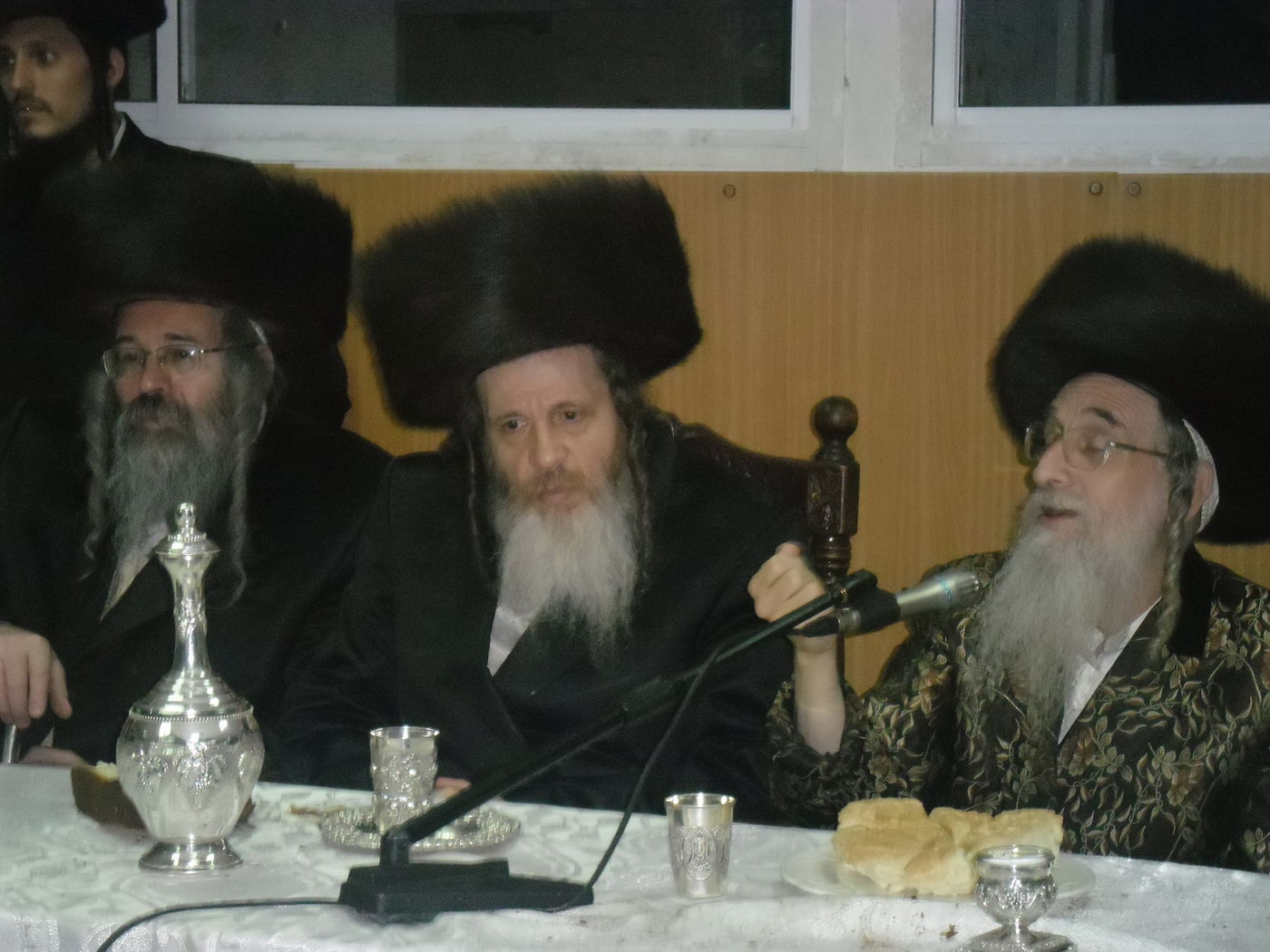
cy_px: 476
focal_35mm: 86
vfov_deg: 17.2
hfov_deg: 22.8
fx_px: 3155
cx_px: 635
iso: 400
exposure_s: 1/60
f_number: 4.3
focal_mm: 15.4
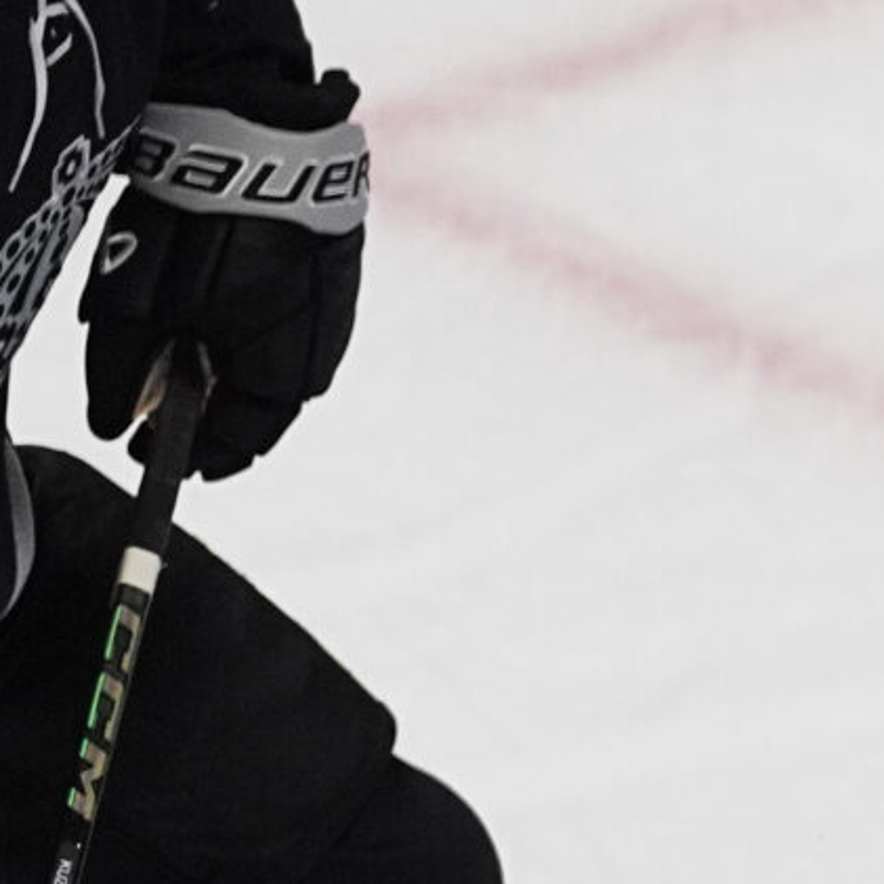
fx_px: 89508
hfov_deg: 0.6
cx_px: 1720
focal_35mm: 3098
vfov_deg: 0.6
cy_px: 1085
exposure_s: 1/2000
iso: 2500
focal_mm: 600
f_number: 4
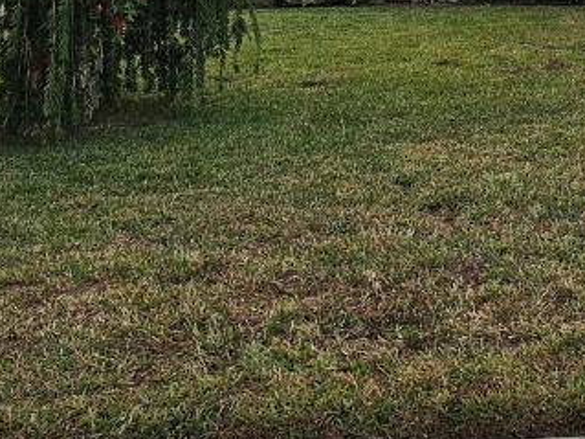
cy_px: -228
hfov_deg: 23.5
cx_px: 668
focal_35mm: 77
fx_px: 1301
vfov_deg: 17.2
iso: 50
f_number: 1.8
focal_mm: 5
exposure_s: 1/481
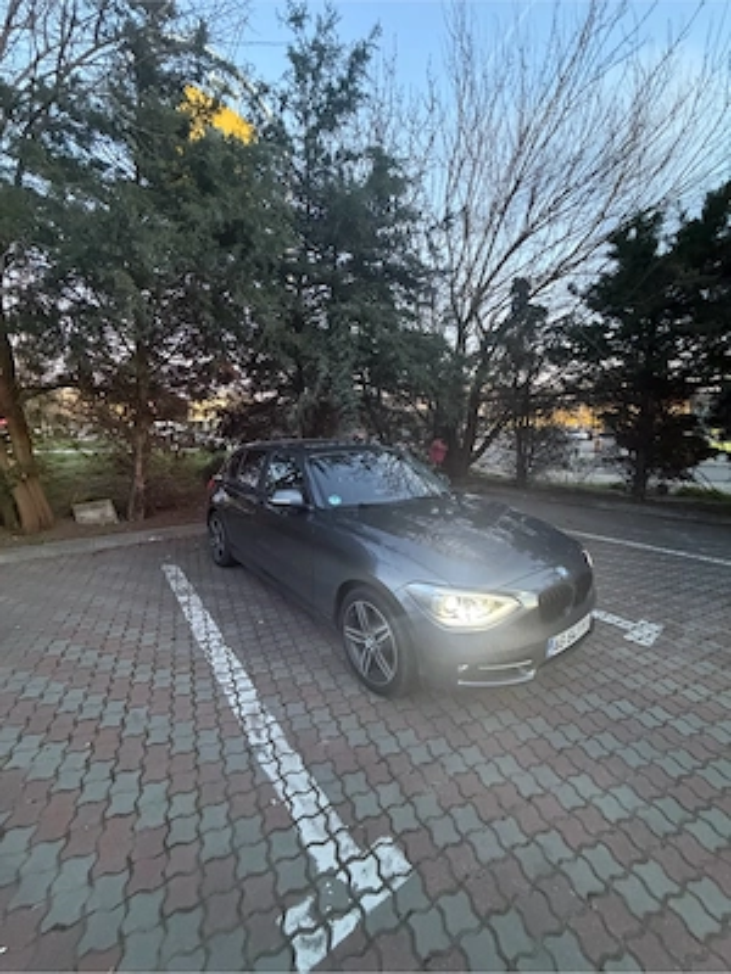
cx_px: 366
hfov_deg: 85.7
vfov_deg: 102.1
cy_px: 487
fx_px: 394
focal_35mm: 14
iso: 800
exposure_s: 1/50
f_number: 2.2
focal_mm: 2.22
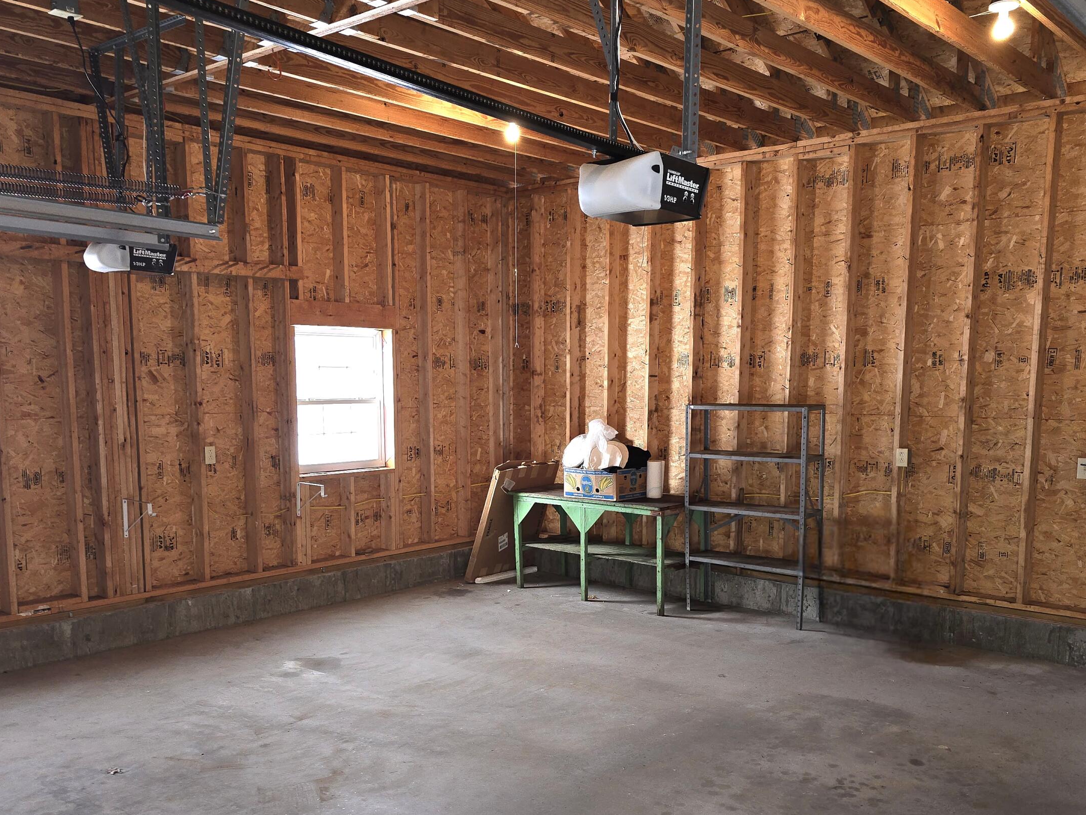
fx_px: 1004
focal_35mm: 32
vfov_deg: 43.7
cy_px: 522
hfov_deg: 56.8
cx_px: 568
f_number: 1.7
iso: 100
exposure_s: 1/60.2
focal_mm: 6.3
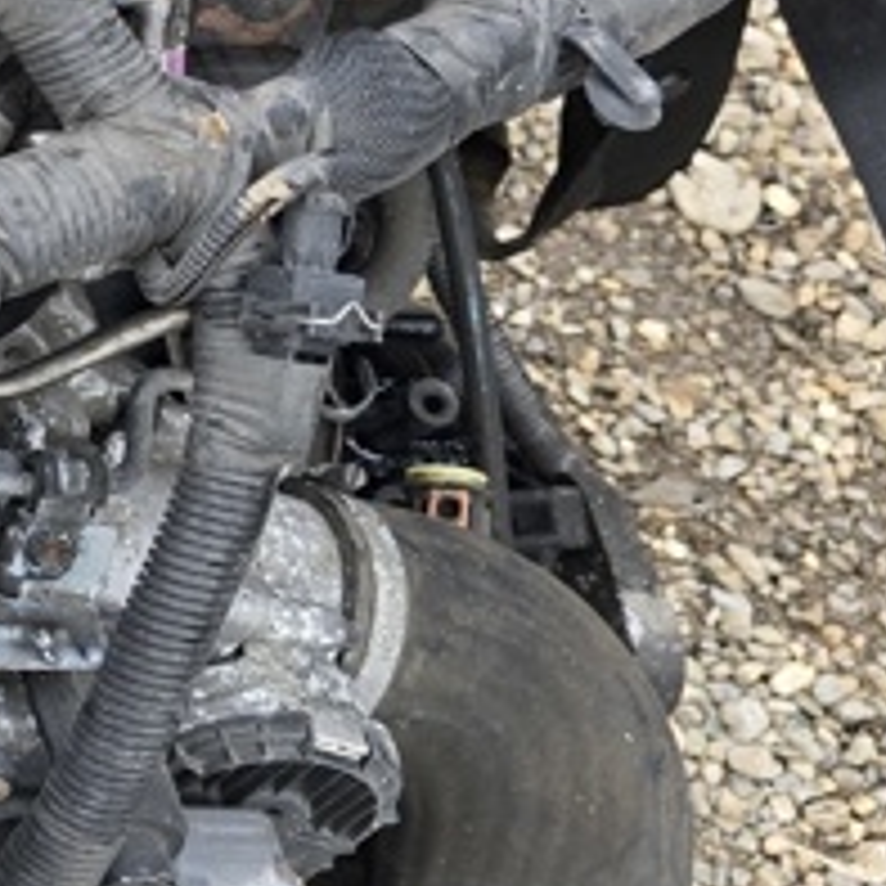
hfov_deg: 12.8
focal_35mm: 103
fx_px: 2983
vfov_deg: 16.6
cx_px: -1268
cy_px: 67
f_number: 1.7
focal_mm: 6.3
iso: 50
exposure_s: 1/180
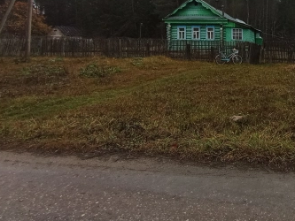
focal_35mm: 30
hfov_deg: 52.0
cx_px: 271
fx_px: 256
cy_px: 52
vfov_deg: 45.0
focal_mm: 1.65
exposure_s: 1/50
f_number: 2.2
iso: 214
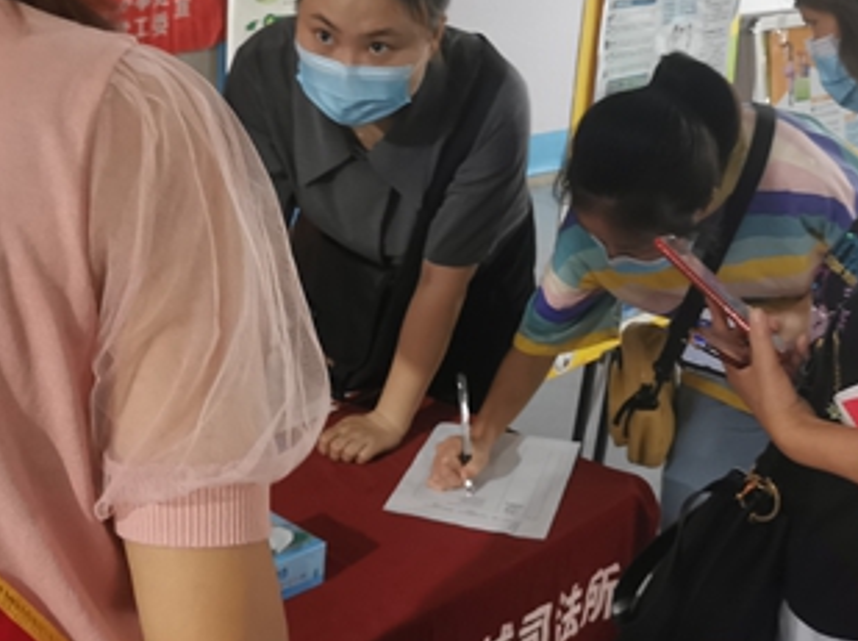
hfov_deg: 34.4
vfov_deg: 26.0
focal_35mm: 56
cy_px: 261
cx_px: 405
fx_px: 1386
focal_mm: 5.58
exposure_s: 1/33.3
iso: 400
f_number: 1.8
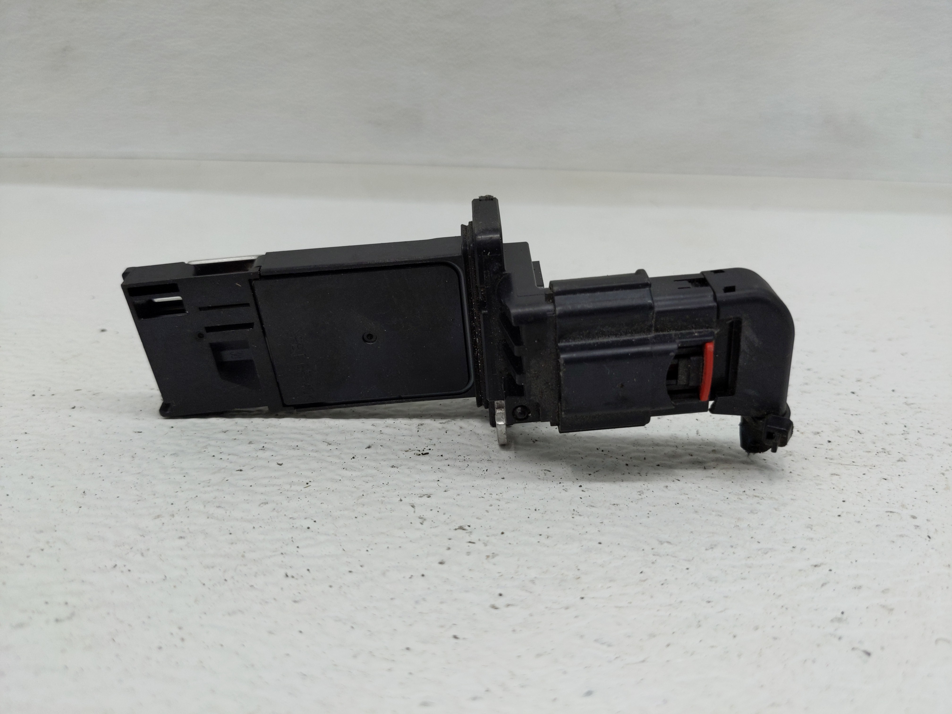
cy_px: 357
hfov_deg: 69.4
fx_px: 688
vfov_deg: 54.9
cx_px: 476
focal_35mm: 25
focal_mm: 4.38
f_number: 1.73
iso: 67
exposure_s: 1/120
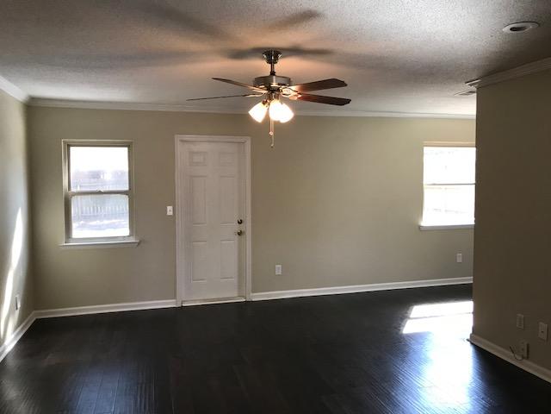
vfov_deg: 49.7
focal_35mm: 28
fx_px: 446
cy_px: 207
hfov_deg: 63.4
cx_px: 276
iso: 25
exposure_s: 1/40
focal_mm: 3.99
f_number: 1.8
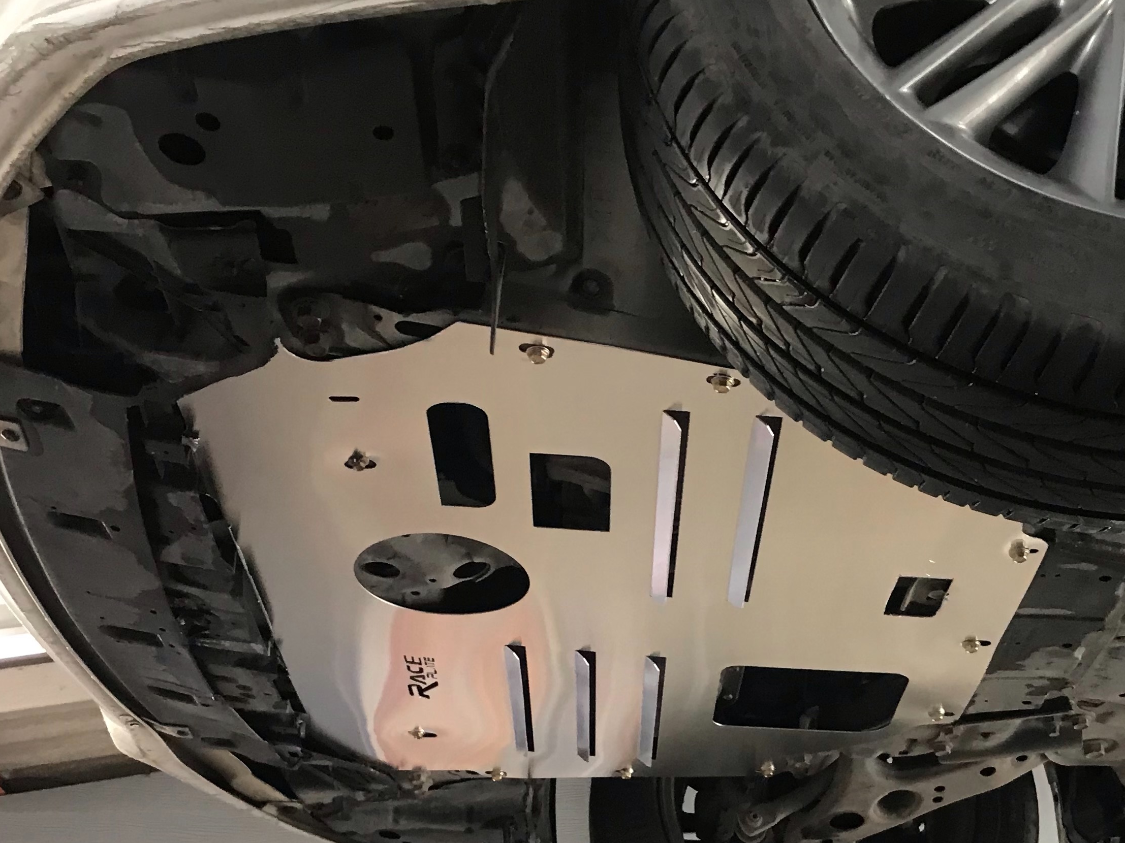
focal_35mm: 51
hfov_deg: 37.4
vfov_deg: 28.3
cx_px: 641
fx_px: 1657
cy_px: 594
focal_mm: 3.99
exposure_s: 1/17
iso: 64
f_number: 1.8
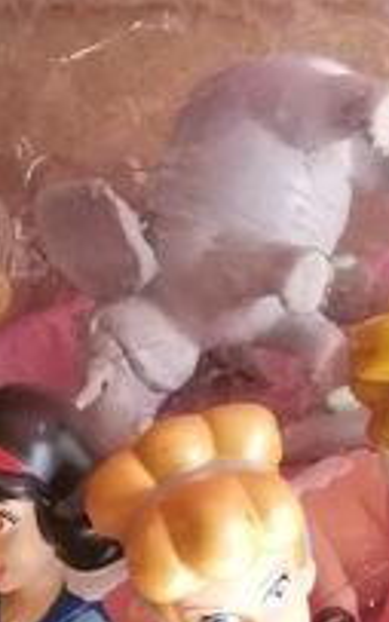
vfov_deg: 23.2
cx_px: 291
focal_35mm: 87
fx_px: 1475
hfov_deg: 15.0
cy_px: 558
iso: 320
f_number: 1.8
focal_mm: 3.96
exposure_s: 1/100
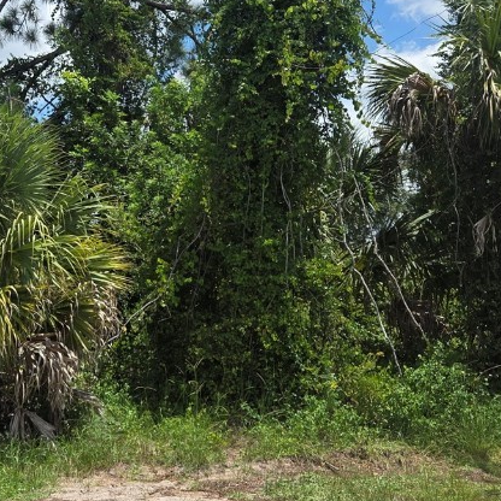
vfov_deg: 34.0
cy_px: 236
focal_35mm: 50
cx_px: 126
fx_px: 819
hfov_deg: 33.4
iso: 80
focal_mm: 5.4
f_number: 1.8
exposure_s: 1/5004
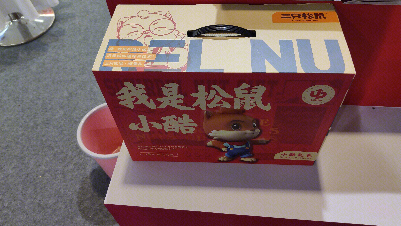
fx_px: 308
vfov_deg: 40.2
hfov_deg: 66.1
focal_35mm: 29
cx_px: 205
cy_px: 104
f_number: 1.75
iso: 284
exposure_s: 1/100
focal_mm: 4.75
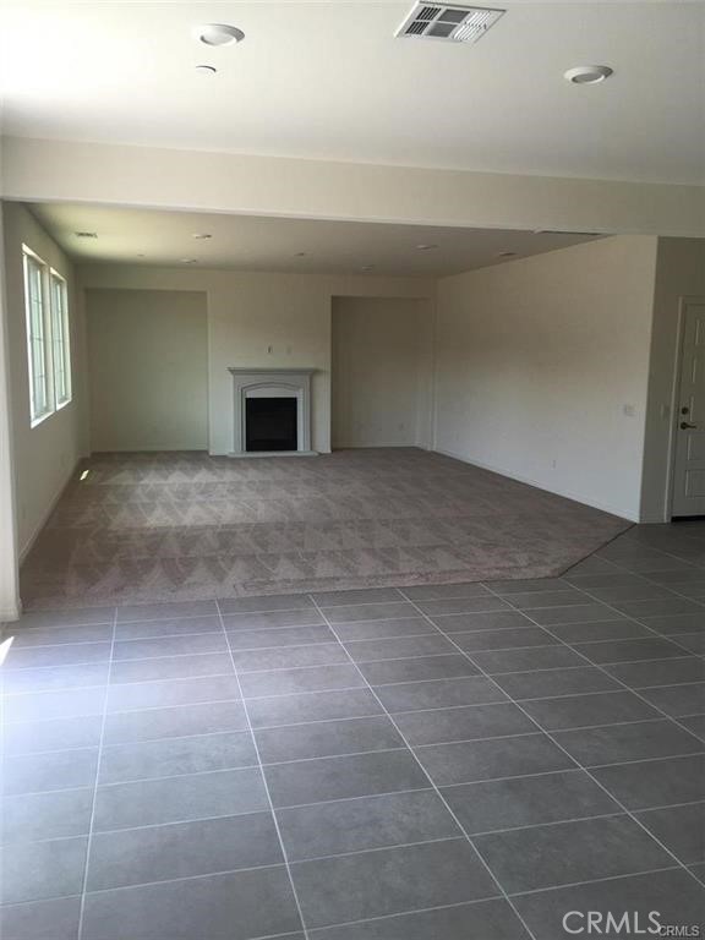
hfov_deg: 48.2
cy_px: 470
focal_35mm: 29
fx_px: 787
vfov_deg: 61.7
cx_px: 352
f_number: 2.2
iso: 32
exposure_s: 1/120
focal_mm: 4.15
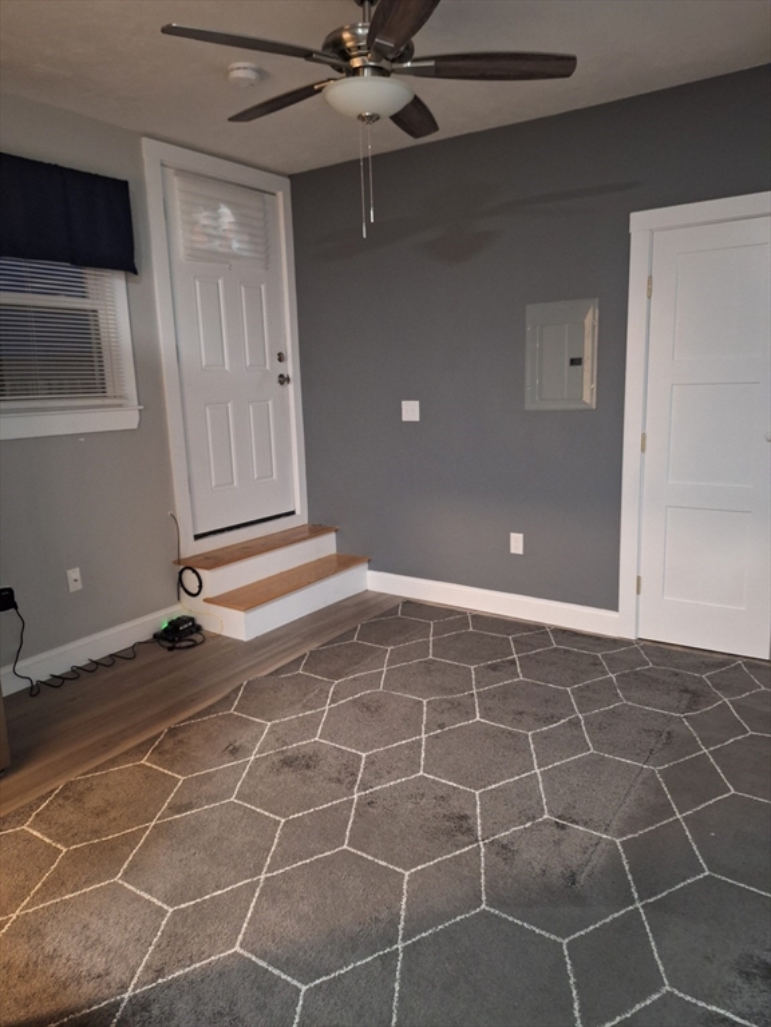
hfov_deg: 58.9
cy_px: 514
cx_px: 386
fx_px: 683
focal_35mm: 23
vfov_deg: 73.9
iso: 500
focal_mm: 5.54
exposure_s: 1/20
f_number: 1.8
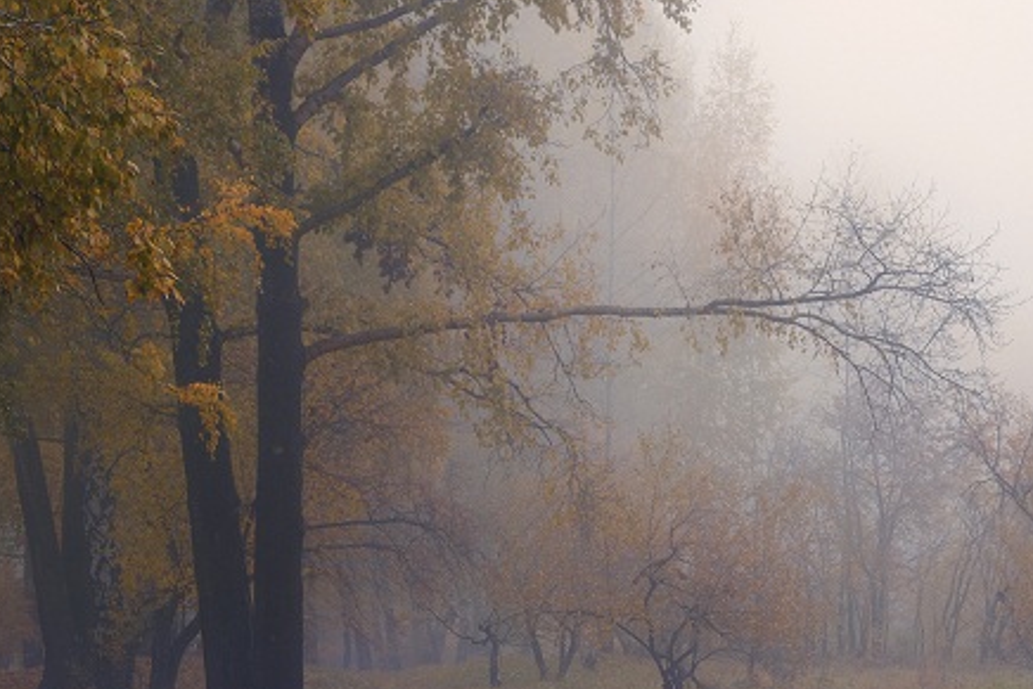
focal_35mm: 144
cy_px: 535
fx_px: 4144
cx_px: 673
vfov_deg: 9.5
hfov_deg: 14.2
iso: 100
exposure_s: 1/250
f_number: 4.5
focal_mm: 35
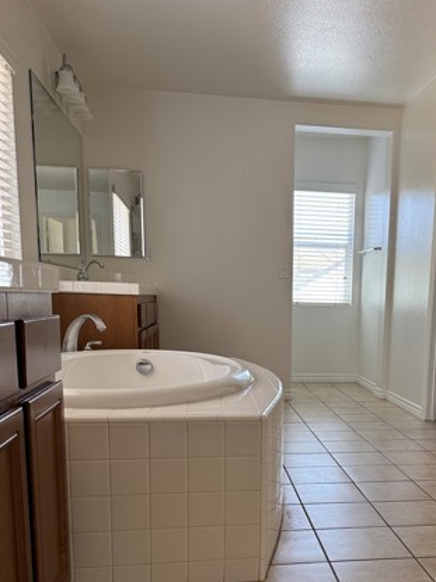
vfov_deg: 48.8
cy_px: 412
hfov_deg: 37.9
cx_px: 317
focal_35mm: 37
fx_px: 622
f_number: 1.78
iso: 125
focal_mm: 6.76
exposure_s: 1/121
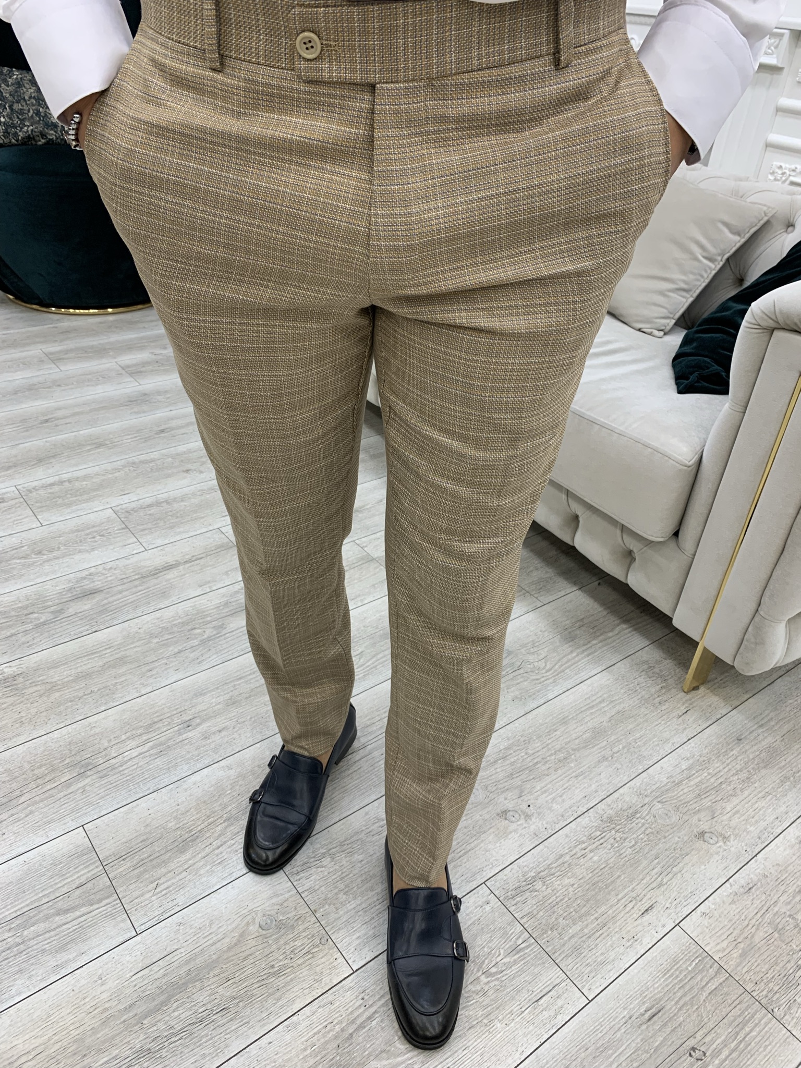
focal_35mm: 26
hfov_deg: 53.1
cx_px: 400
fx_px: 802
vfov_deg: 67.3
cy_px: 534
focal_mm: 4.25
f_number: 1.8
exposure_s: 1/121
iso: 80
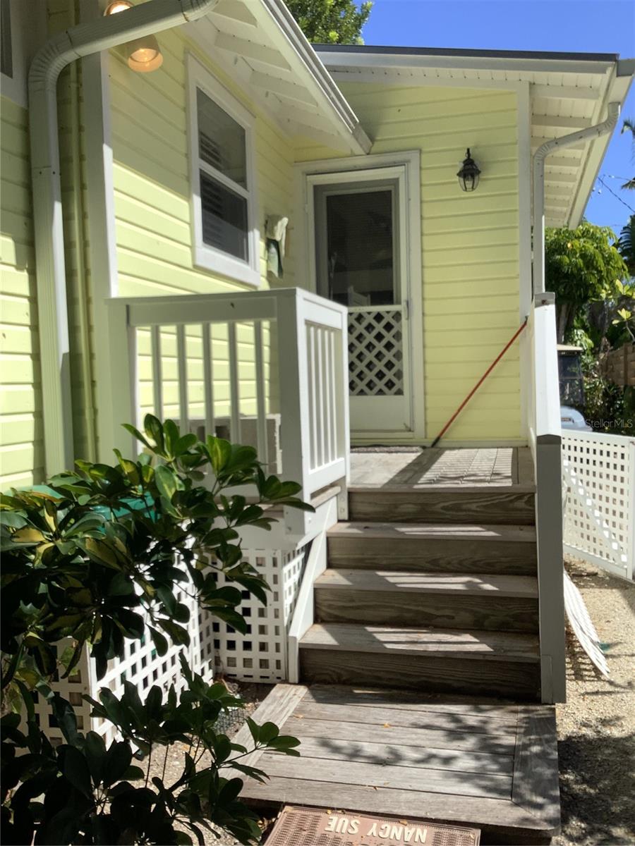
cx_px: 318
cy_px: 423
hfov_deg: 45.4
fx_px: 758
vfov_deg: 58.4
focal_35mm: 31
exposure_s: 1/1431
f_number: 2.4
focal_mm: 3.3
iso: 25
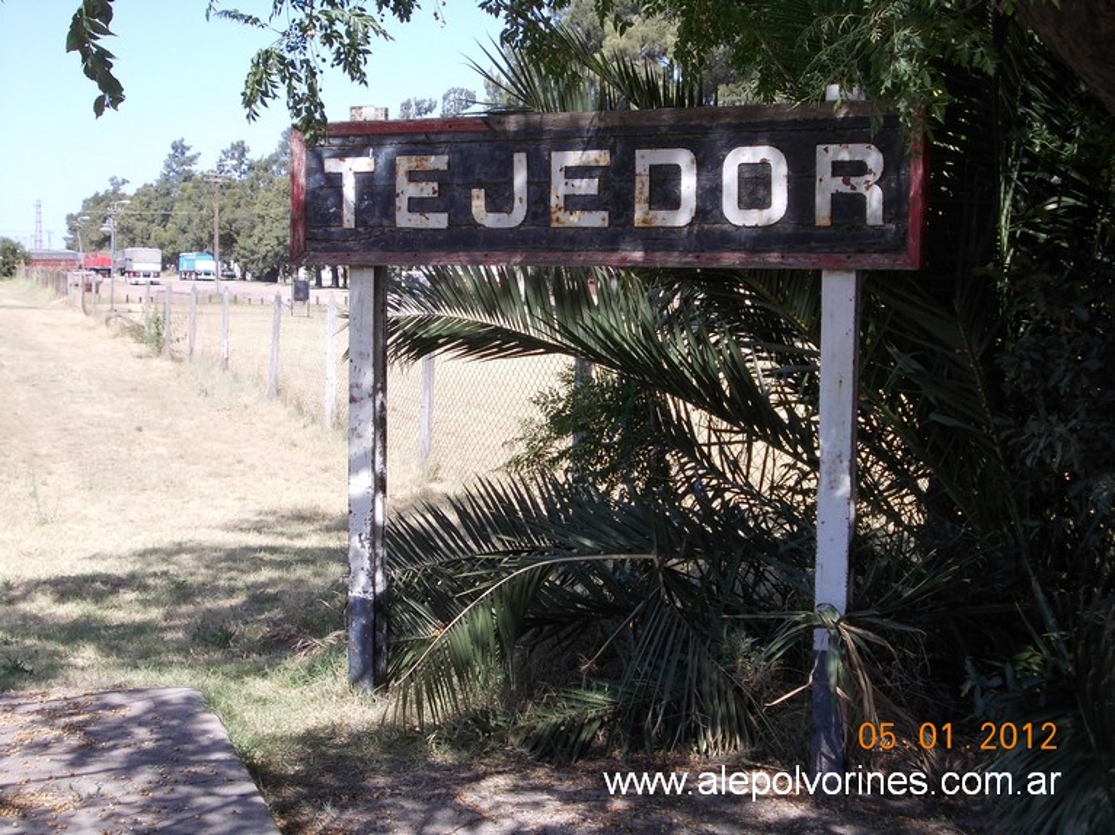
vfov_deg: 24.4
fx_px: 1932
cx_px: 558
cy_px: 418
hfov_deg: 32.2
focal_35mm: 60
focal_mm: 8.5
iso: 80
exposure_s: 1/320
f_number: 4
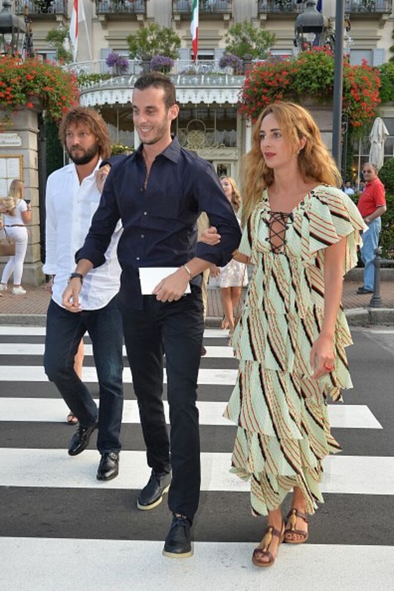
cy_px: 296
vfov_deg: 61.9
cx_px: 197
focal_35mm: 30
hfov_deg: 43.6
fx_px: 492
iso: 400
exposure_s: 1/250
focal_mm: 30
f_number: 5.6
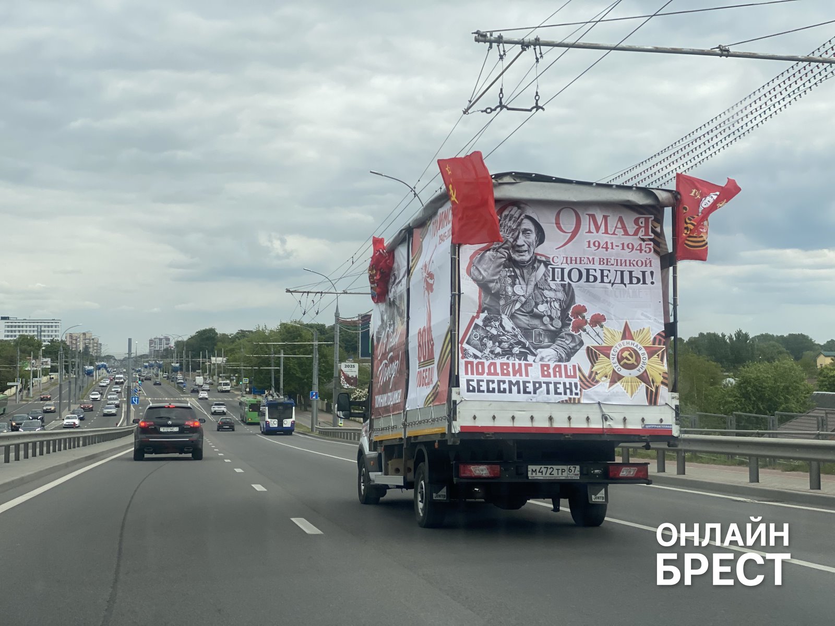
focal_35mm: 52
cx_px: 418
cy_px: 313
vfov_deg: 28.0
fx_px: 1254
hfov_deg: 36.8
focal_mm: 6
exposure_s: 1/1453
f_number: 2
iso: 20
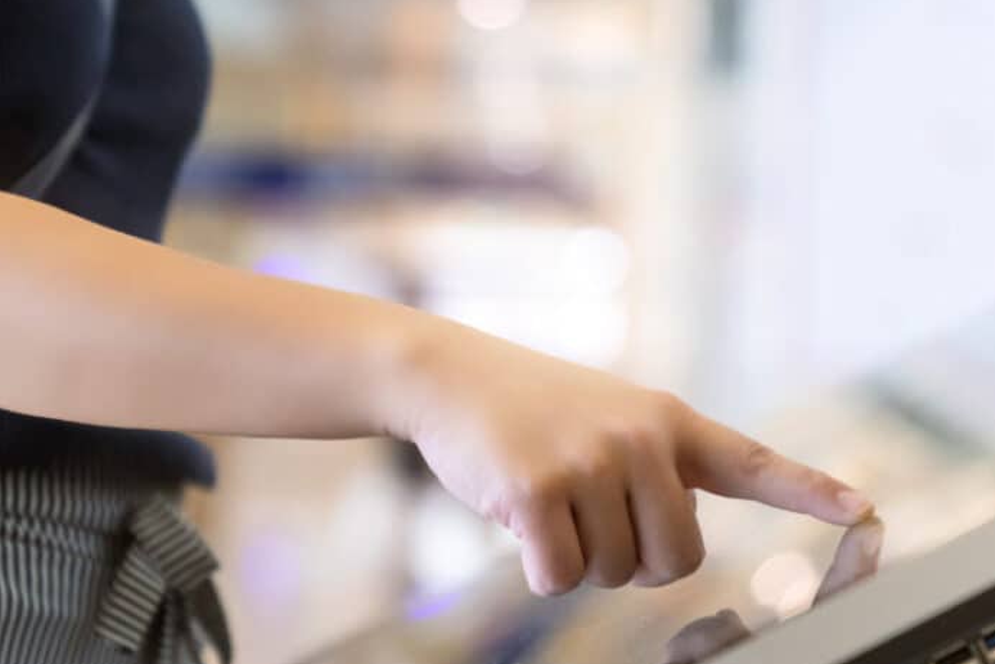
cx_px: 567
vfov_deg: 11.5
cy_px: 394
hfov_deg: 17.2
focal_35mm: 119
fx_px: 3290
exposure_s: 1/250
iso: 1000
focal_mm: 70
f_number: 2.8
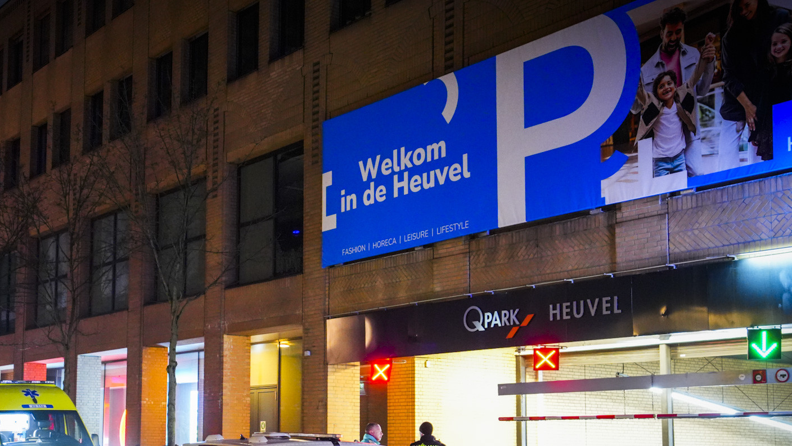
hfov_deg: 41.0
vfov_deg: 23.8
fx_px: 1050
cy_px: 317
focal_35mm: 50
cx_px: 287
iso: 6400
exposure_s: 1/15
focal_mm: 35
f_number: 2.8
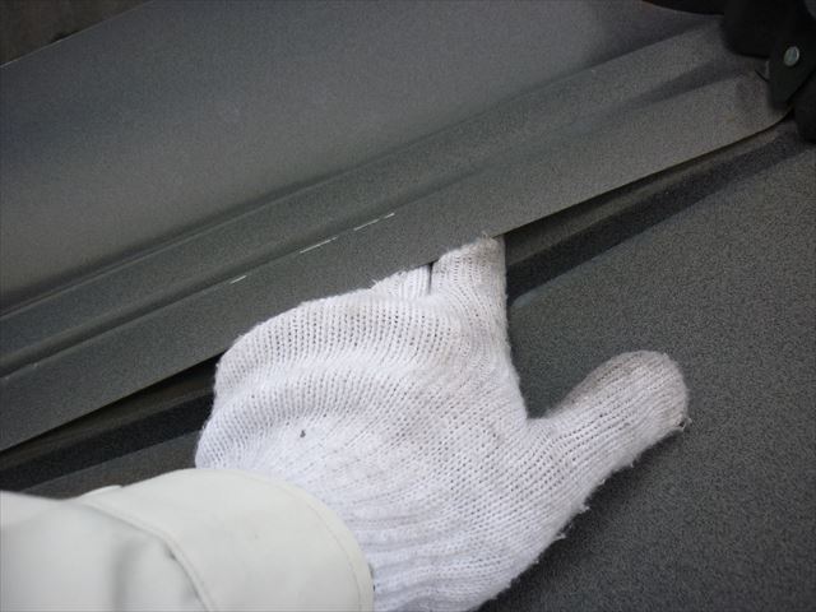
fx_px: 778
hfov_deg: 55.4
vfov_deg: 42.9
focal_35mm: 33
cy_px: 306
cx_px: 408
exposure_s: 1/320
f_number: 2.8
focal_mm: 5.5
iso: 80
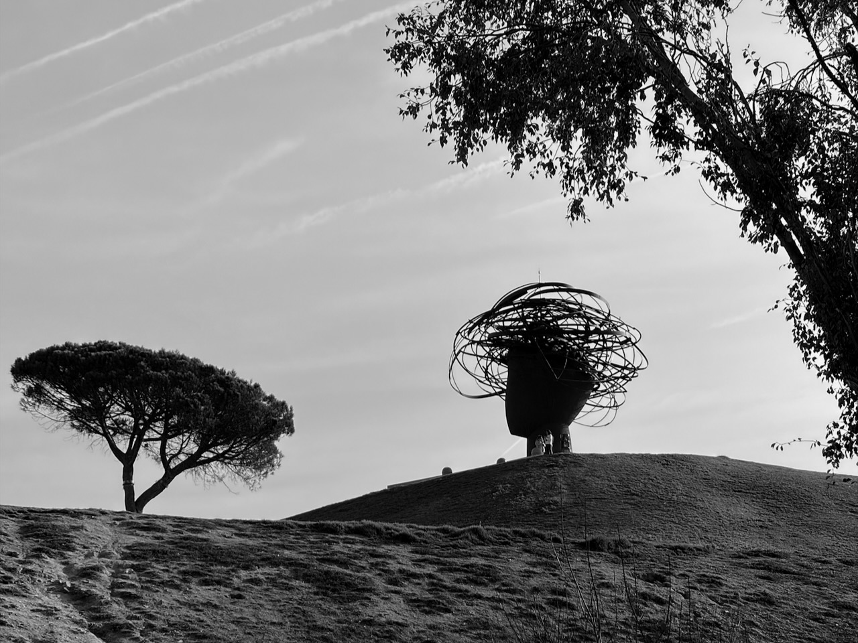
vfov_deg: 28.0
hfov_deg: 36.8
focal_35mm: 52
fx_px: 1289
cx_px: 429
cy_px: 322
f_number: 1.6
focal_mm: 5.96
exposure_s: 1/3831
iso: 32
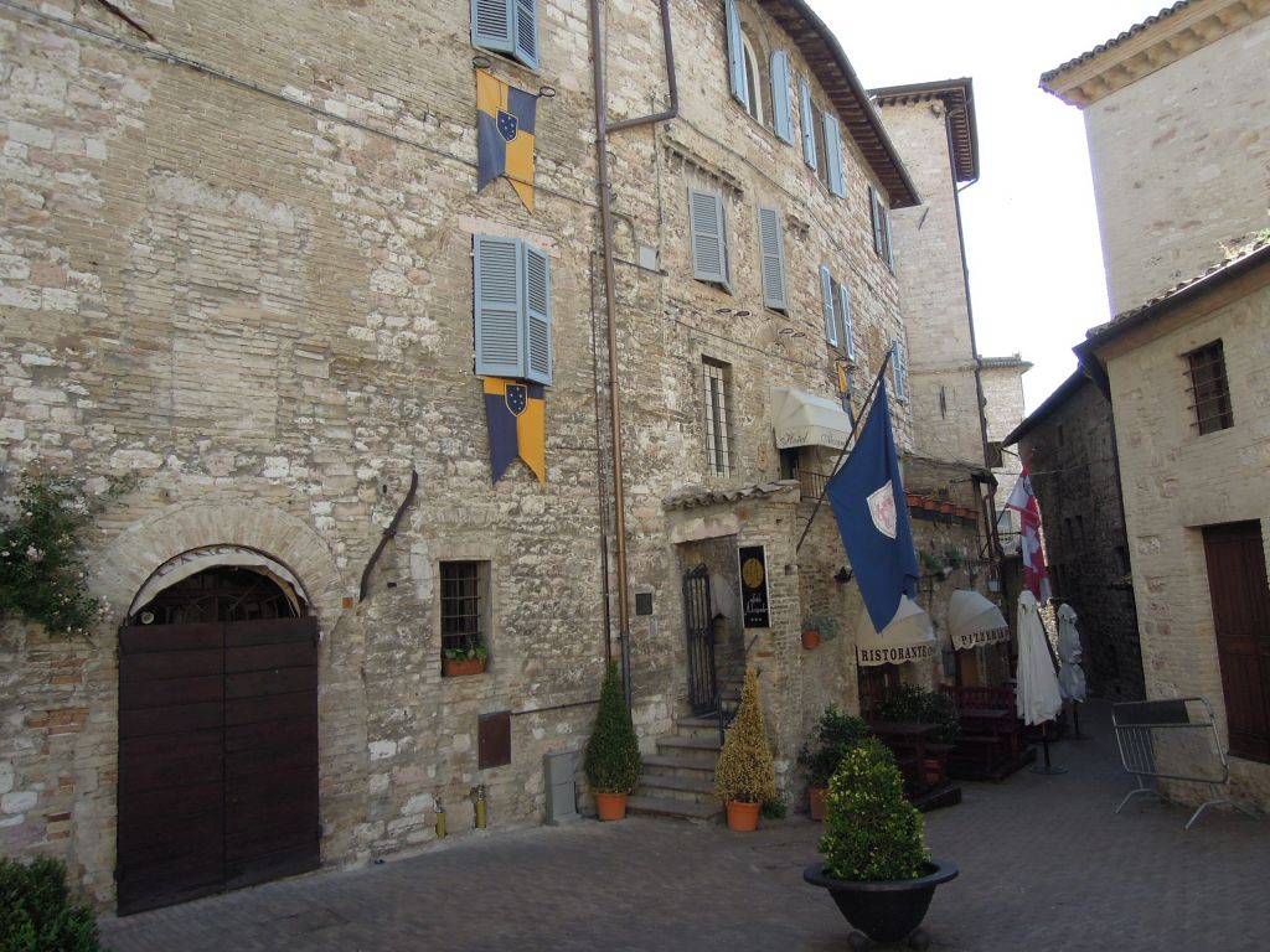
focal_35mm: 24
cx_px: 635
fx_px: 881
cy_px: 476
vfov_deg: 56.8
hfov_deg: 71.6
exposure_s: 1/640
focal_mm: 4.3
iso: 160
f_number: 2.8
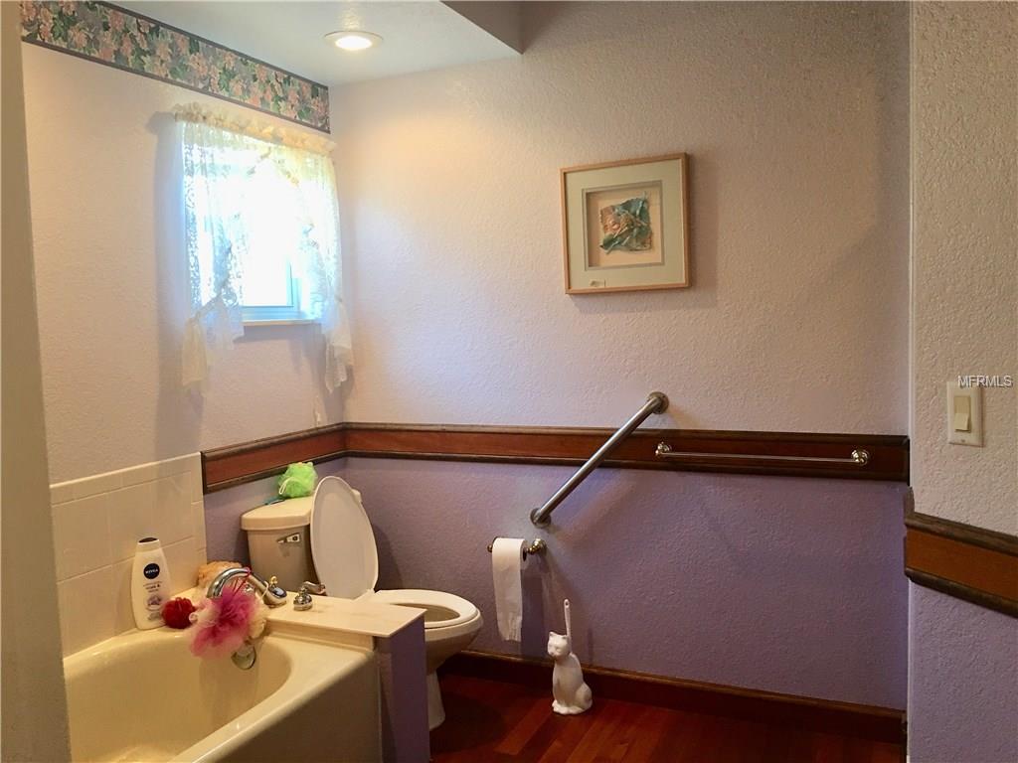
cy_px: 382
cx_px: 509
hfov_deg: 61.7
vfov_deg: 48.2
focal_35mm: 29
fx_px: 853
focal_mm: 4.15
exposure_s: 1/30
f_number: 2.2
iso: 40
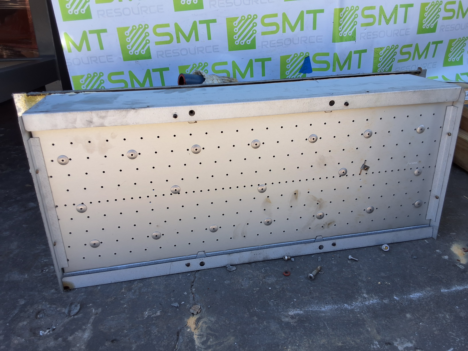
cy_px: 176
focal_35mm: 28
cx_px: 234
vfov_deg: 49.7
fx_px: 379
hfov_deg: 63.4
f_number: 1.9
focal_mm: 2.91
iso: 32
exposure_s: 1/371
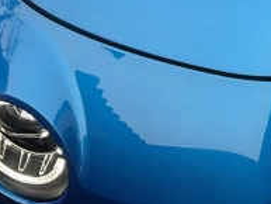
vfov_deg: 11.4
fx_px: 940
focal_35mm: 120
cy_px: -177
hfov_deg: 15.8
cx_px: 327
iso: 20
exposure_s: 1/122
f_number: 1.8
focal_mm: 3
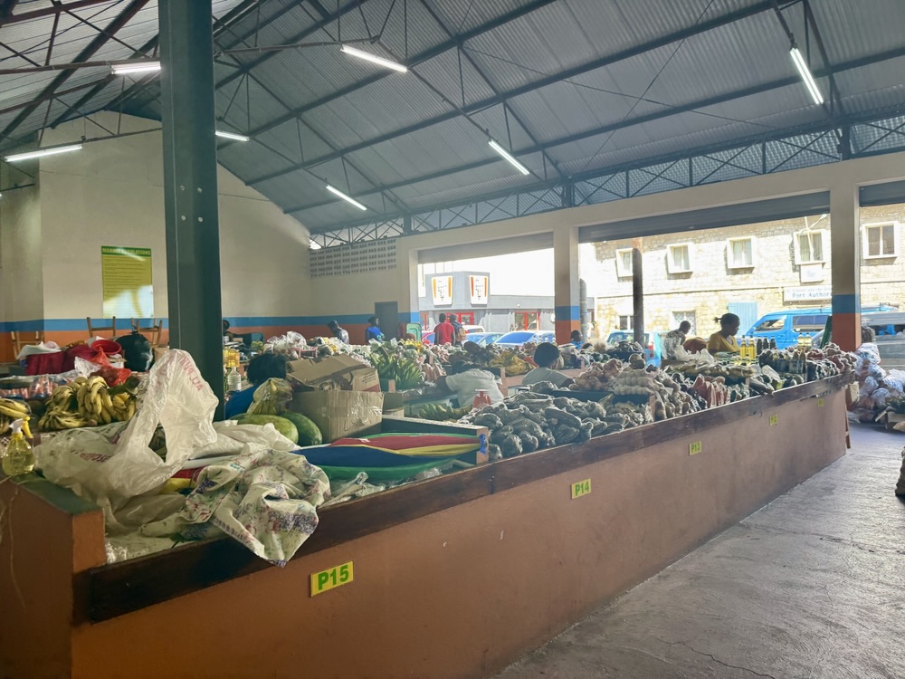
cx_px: 452
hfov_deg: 71.6
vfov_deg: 56.8
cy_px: 340
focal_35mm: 24
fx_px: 627
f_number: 1.78
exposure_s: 1/100
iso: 64
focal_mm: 6.76
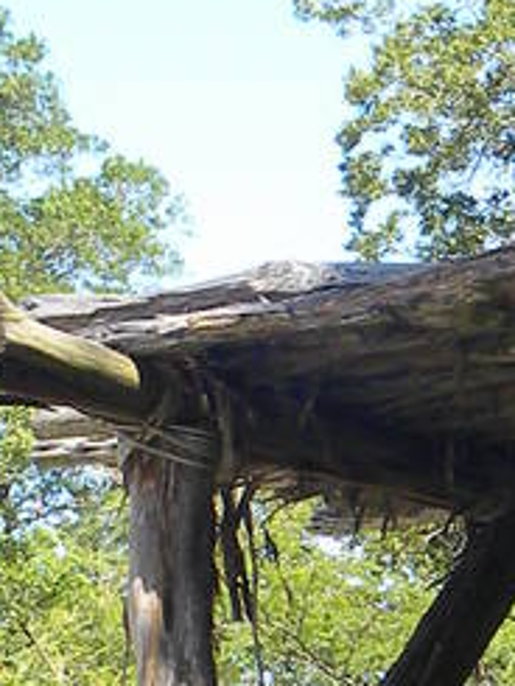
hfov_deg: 8.6
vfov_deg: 11.6
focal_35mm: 170
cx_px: 655
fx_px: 3369
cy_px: 574
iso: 64
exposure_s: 1/156
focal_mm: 4.6
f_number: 4
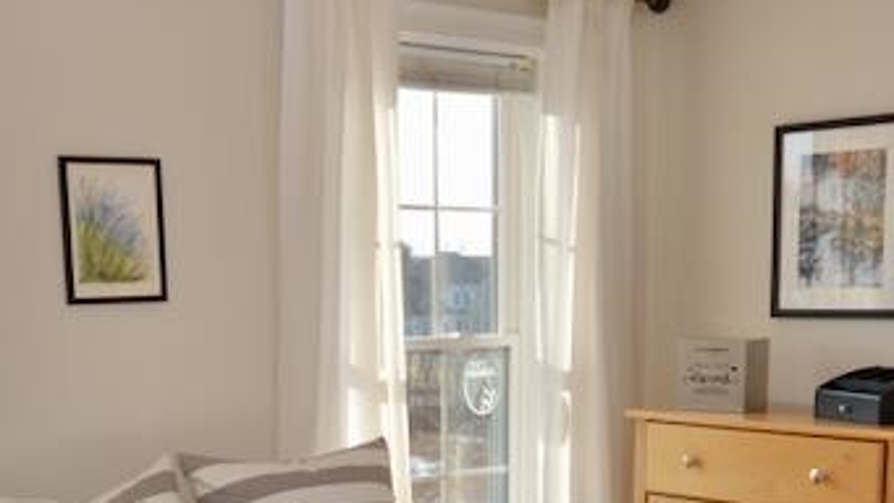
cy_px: 600
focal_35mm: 59
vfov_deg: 19.3
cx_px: 435
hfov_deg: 35.4
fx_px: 1399
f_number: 5.6
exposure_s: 1/125
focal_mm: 10
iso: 180
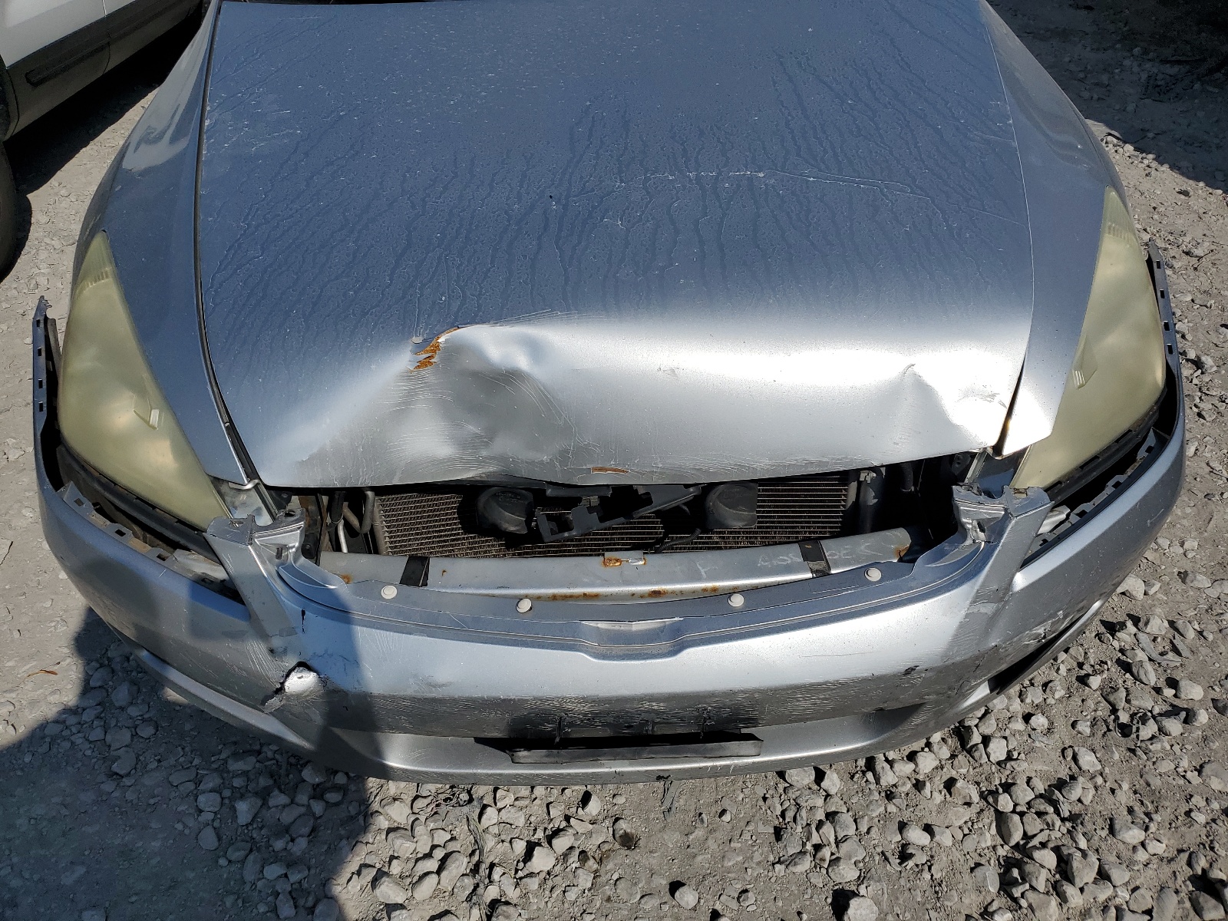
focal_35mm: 26
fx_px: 922
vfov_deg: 53.1
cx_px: 614
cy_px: 460
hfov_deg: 67.3
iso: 52
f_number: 1.5
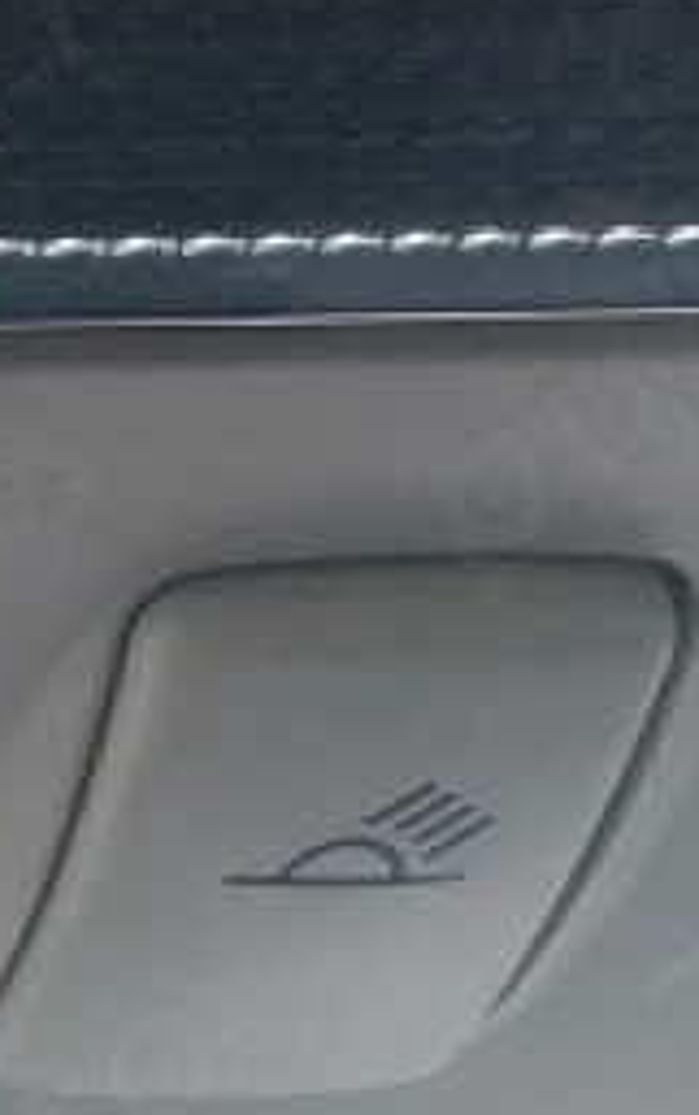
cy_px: 1518
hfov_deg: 8.3
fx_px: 4351
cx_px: -1081
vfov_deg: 13.9
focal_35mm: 143
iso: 32
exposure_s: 1/557
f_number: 1.8
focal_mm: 4.25
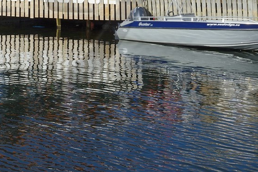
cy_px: -63
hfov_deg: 24.7
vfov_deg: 16.9
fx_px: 537
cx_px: -42
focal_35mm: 75
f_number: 13
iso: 200
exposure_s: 1/250
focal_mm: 26
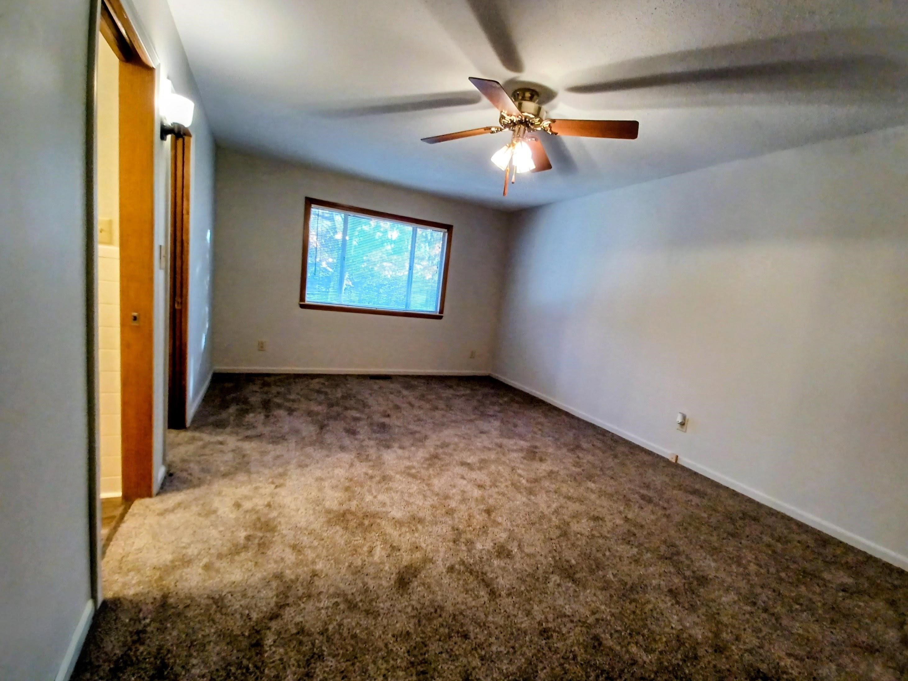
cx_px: 454
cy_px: 340
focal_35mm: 13
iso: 200
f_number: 2.2
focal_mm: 1.42
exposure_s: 1/50
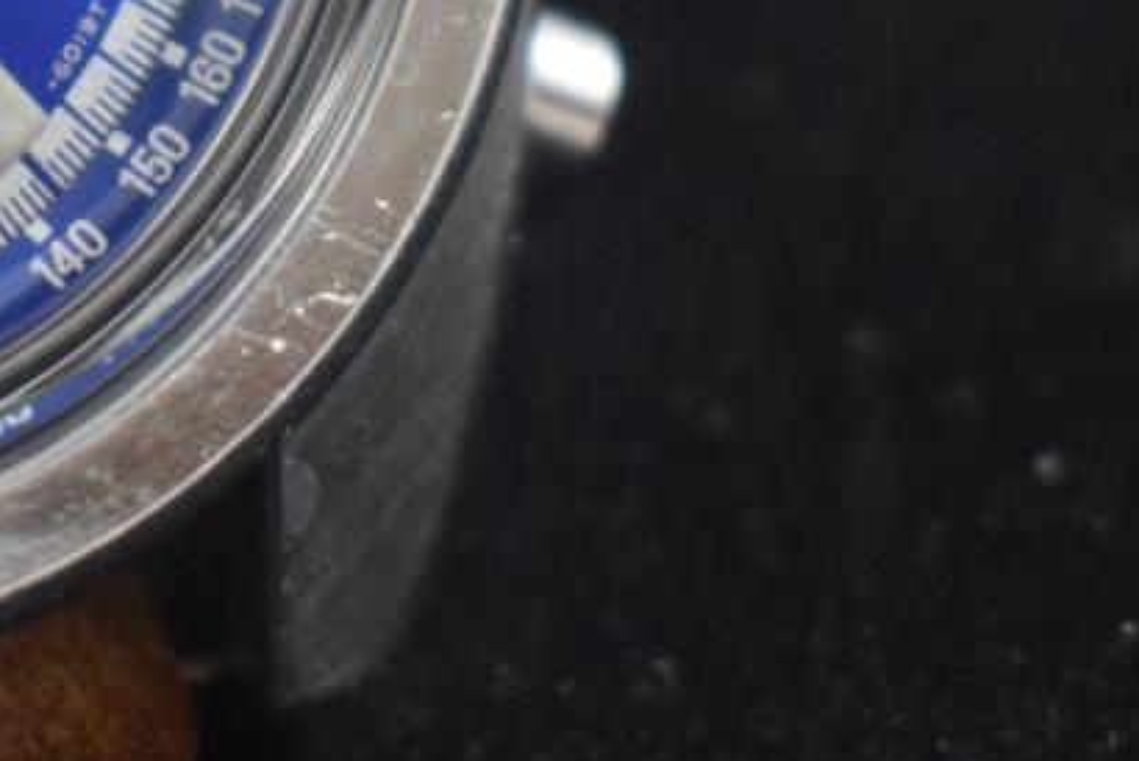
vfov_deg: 5.8
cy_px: -343
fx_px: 7408
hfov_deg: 8.6
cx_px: -403
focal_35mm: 234
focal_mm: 40
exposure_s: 1/125
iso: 2200
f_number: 4.8
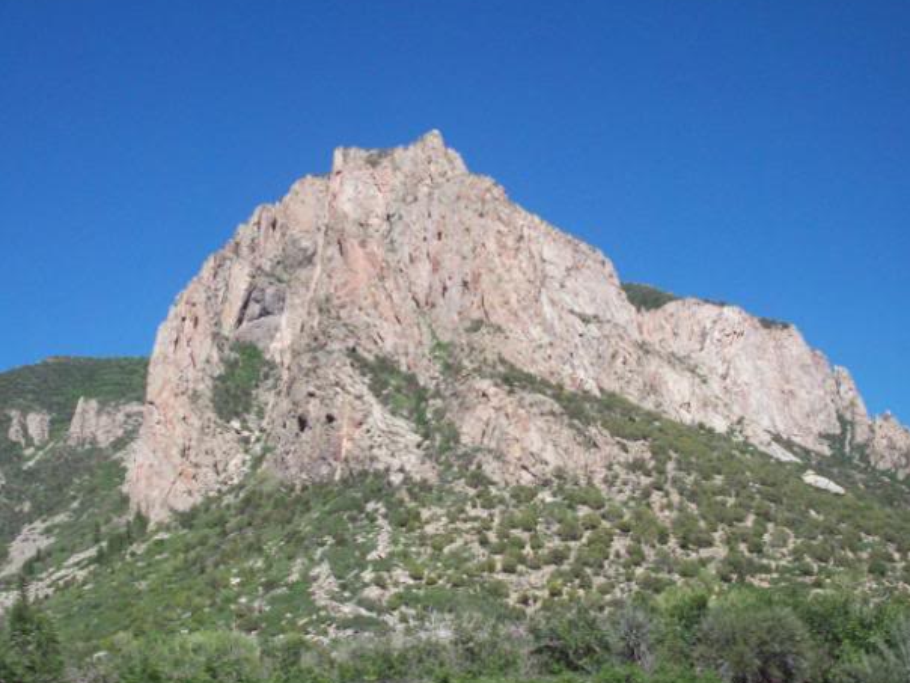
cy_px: 383
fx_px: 1288
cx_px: 432
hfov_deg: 38.9
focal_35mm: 49
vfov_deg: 29.6
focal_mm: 6.2
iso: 80
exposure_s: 1/277
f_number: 5.6
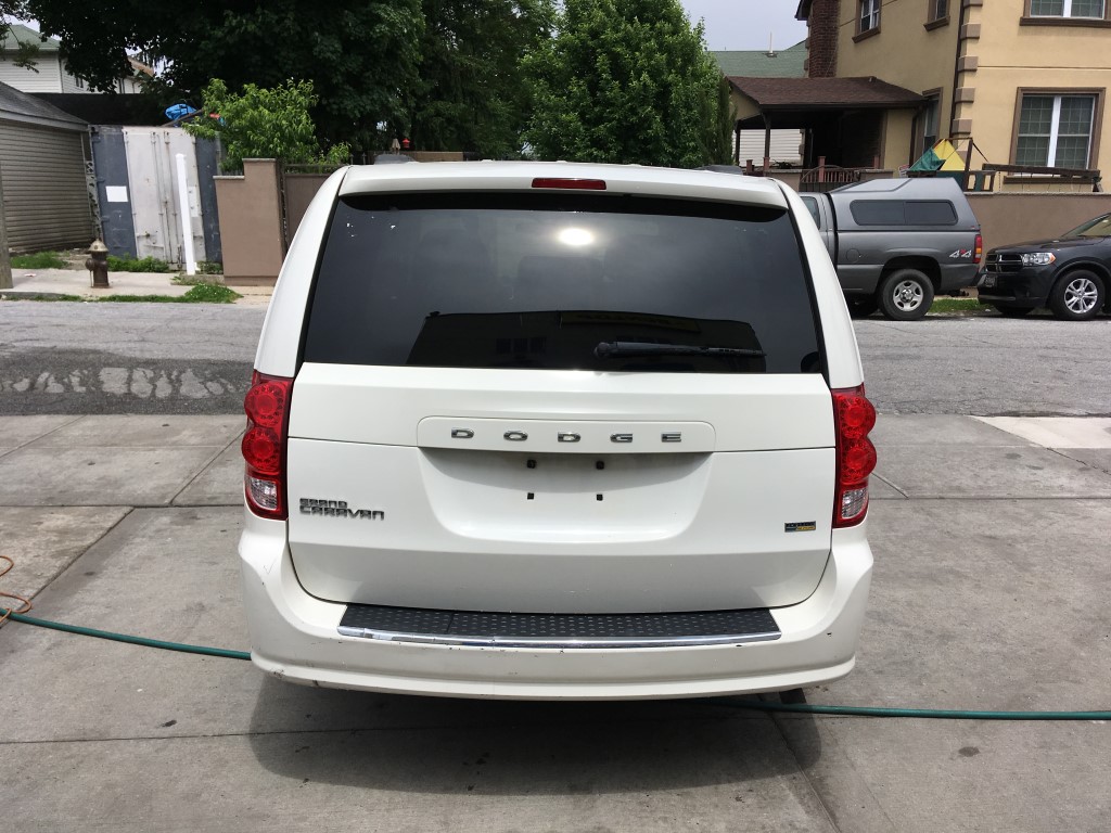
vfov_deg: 48.2
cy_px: 416
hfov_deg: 61.7
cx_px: 556
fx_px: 931
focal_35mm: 29
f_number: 2.2
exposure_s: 1/3205
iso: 25
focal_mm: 4.15
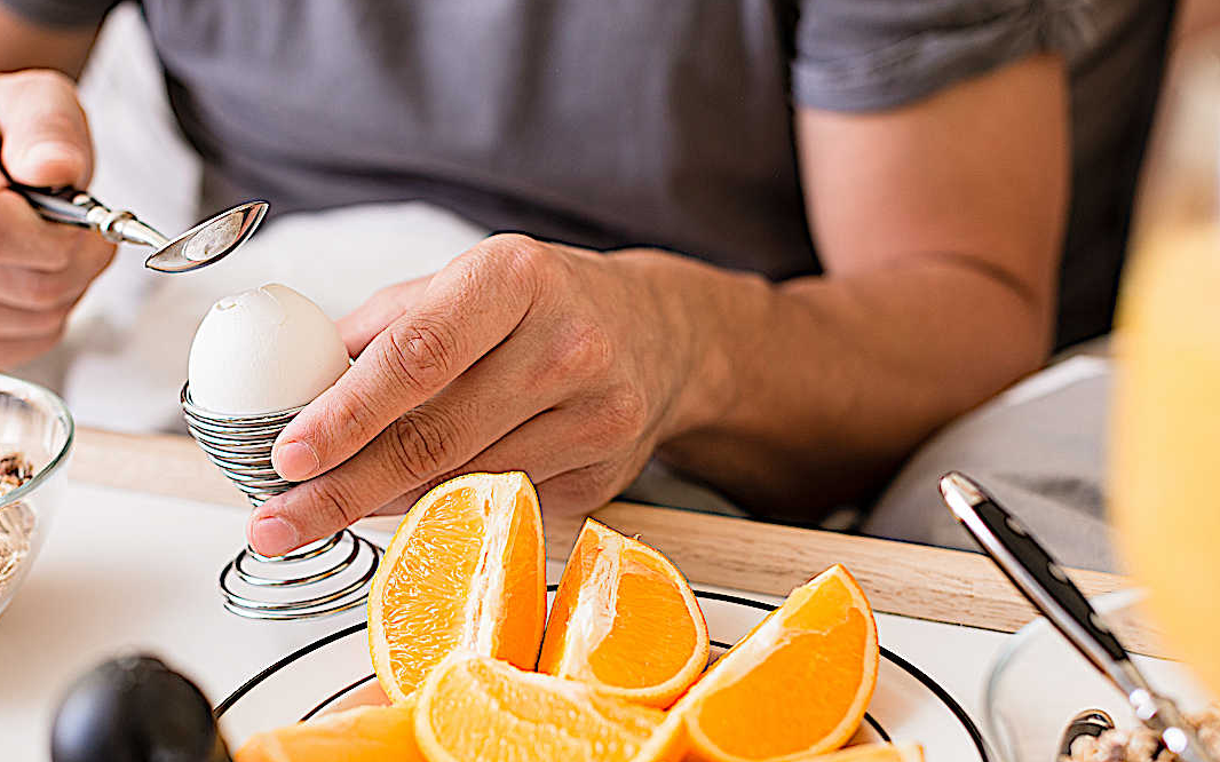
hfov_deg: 31.4
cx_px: 443
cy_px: 503
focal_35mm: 65
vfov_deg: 19.9
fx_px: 2161
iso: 200
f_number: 3.5
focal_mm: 50
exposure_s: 1/160
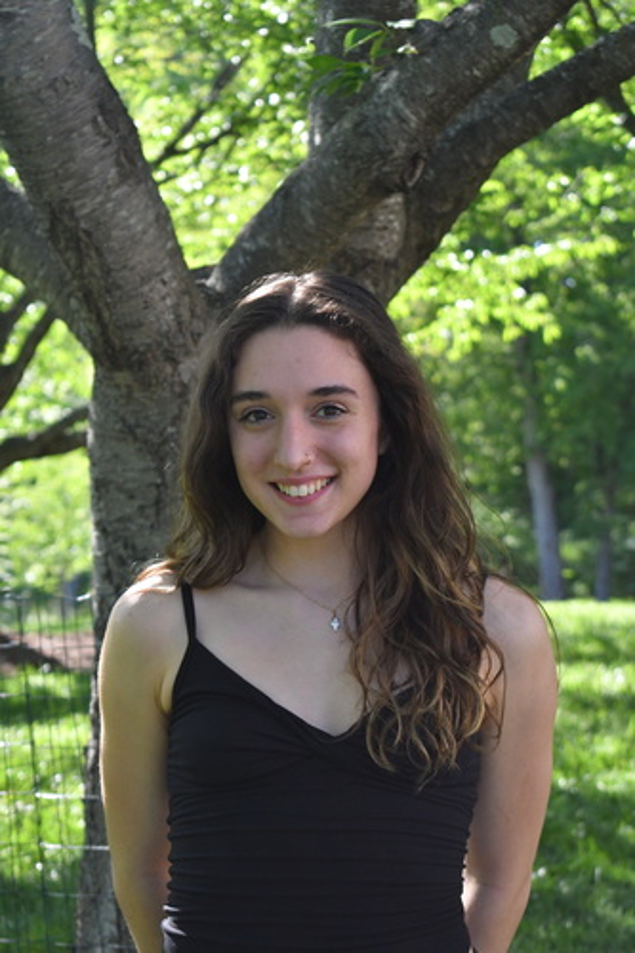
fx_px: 2171
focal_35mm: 82
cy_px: 476
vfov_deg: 24.8
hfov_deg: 16.6
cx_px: 318
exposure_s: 1/1000
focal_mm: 55
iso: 1400
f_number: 5.6
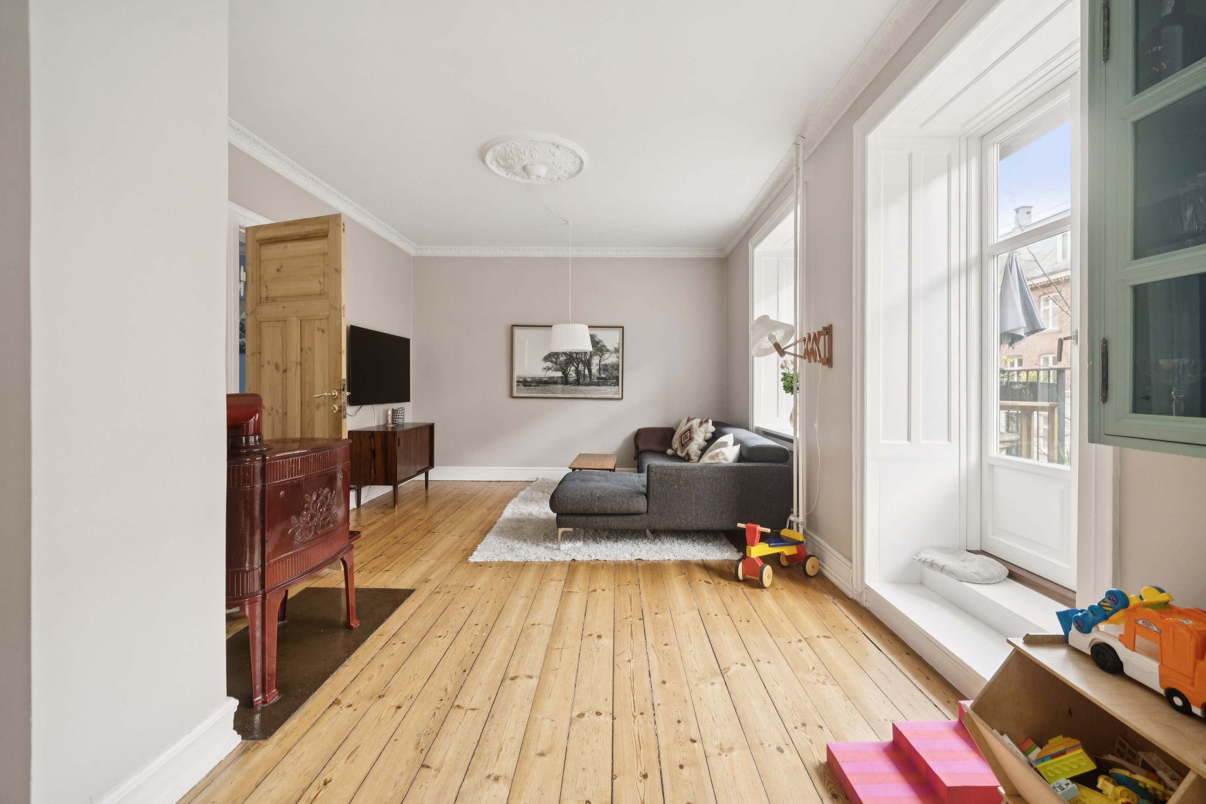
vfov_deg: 81.2
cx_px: 603
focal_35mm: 14
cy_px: 402
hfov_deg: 104.3
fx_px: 469
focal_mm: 14
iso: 800
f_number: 5.6
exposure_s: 1/50
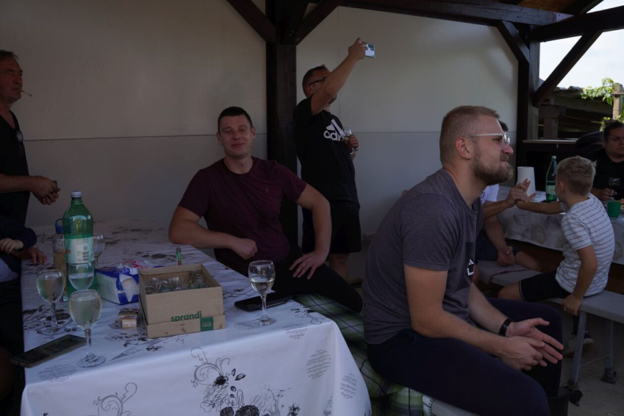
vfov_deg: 41.2
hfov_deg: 58.8
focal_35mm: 32
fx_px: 554
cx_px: 312
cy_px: 208
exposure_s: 1/320
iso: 100
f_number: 4
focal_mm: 21.3
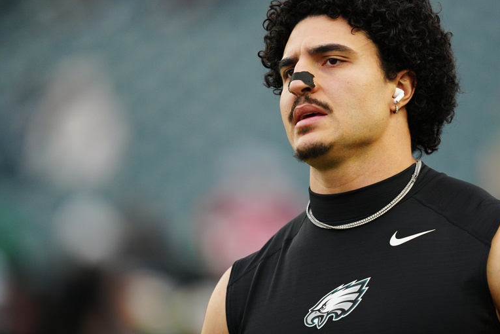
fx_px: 7447
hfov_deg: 3.8
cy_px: 139
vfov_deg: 2.6
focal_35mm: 536
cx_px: 313
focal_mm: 400
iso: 1000
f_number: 2.8
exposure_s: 1/2500
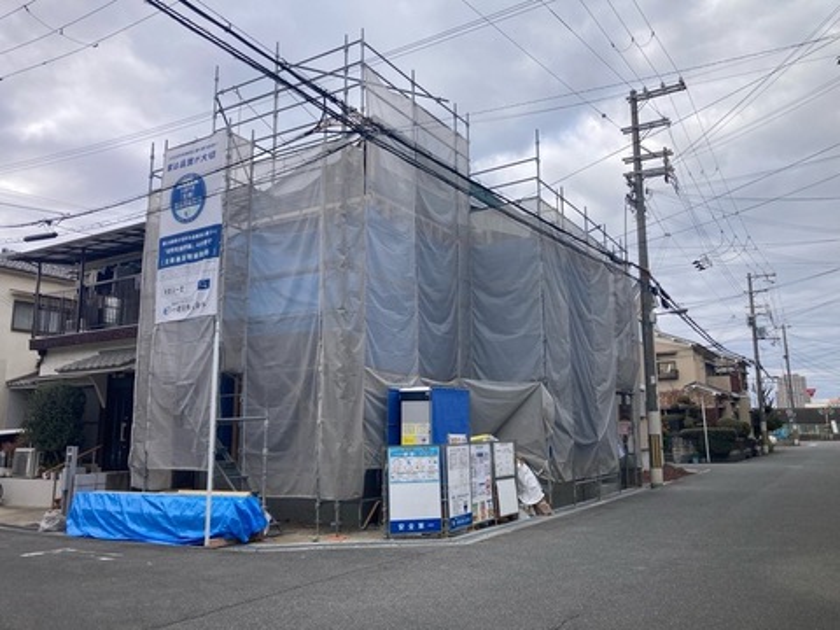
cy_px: 315
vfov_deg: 49.7
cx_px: 420
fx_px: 679
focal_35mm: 28
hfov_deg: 63.4
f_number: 1.8
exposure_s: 1/1116
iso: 20
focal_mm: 3.99
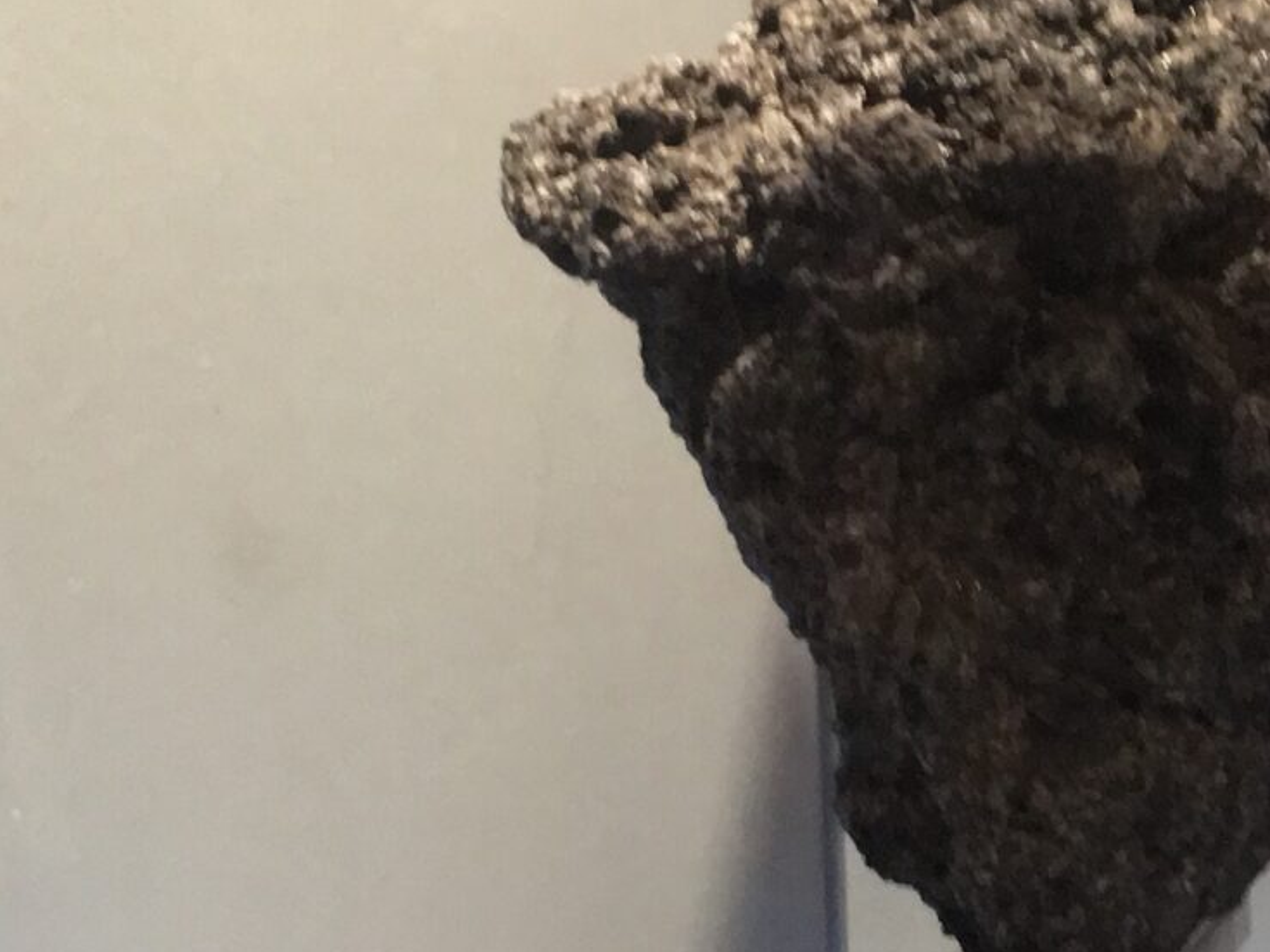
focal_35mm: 101
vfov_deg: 14.6
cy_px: 629
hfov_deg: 18.7
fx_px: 3705
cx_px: 1408
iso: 200
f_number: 2.2
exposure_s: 1/30
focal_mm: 4.15
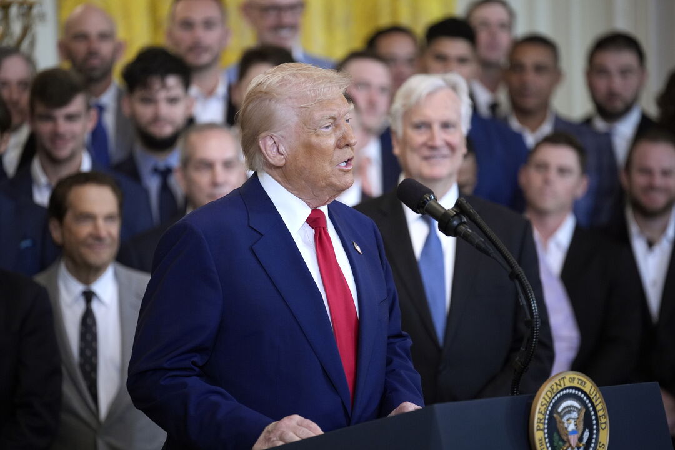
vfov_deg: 7.8
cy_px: 225
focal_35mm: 176
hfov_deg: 11.7
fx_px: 3300
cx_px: 338
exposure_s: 1/200
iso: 2500
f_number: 2.8
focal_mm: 176
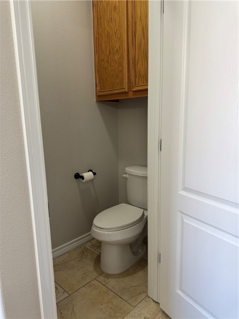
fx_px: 221
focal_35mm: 24
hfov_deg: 56.8
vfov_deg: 71.6
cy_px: 160
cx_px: 120
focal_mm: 6.76
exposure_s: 1/60
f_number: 1.78
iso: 125
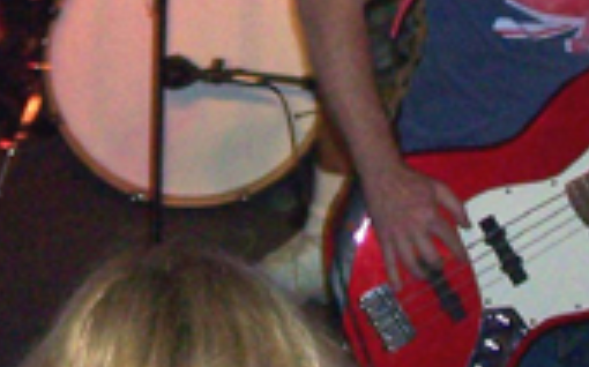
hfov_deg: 11.0
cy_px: 83
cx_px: 402
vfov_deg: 6.9
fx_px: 3048
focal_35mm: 190
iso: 160
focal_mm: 6.3
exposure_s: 1/60
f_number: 2.8
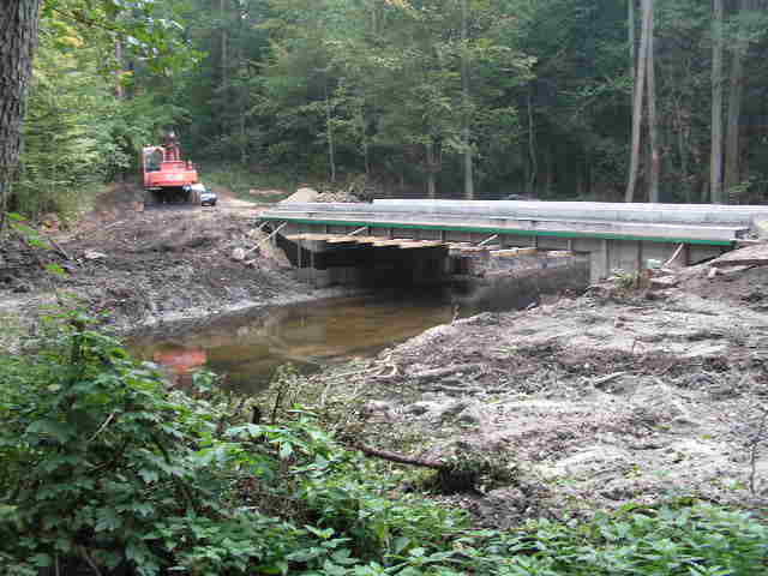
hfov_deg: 51.4
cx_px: 384
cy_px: 288
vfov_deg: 39.7
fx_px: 799
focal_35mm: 36
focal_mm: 6
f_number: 3.2
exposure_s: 1/40
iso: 50
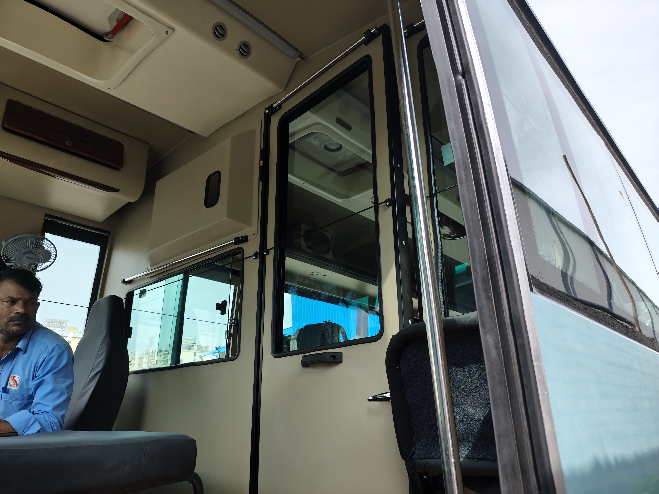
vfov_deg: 56.8
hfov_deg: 71.6
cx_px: 330
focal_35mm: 24
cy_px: 247
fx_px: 457
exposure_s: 1/403
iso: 50
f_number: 1.6
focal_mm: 5.84
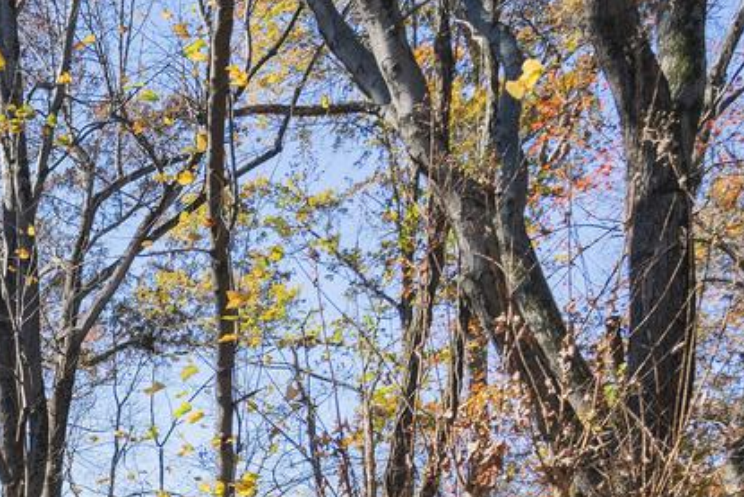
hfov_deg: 24.1
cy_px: 629
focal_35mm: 59
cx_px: -450
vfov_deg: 21.1
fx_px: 1220
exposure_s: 1/1000
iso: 1250
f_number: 8
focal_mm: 17
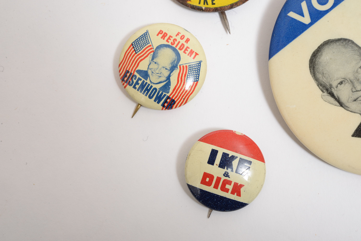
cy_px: 120
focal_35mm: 60
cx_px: 180
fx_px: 602
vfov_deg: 22.6
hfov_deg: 33.4
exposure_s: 1/125
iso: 400
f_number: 18
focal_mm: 60
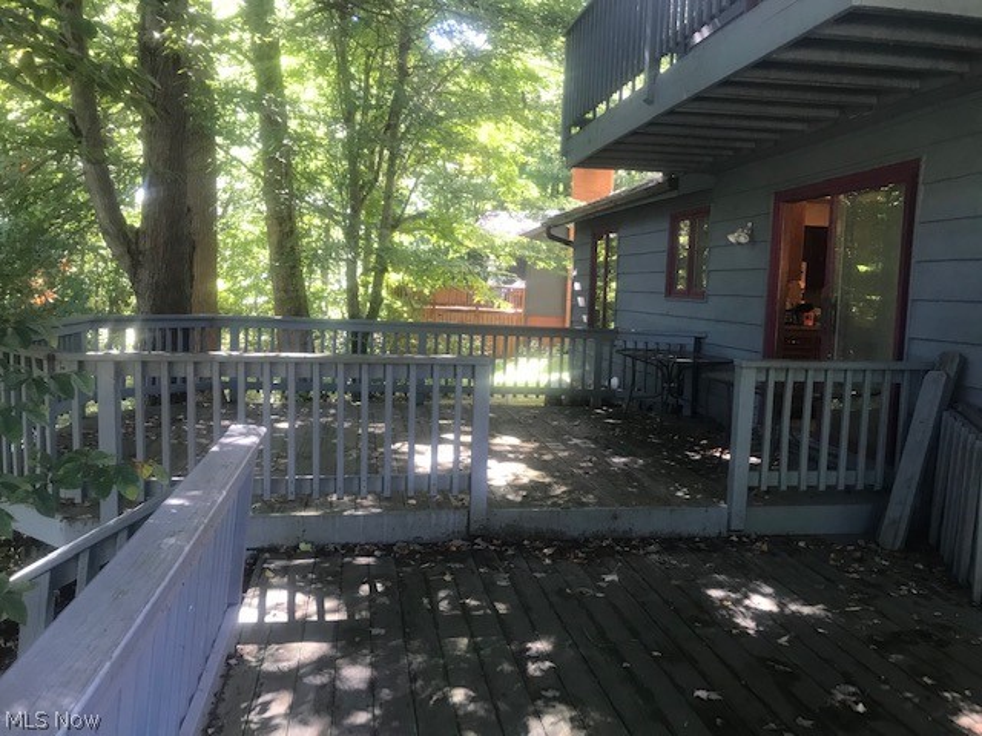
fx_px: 794
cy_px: 368
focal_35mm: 28
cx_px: 491
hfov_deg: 63.4
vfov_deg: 49.7
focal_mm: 3.99
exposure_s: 1/30
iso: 25
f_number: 1.8
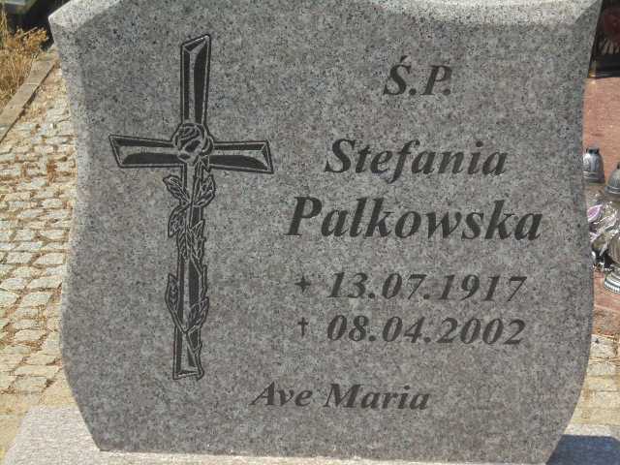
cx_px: 310
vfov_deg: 15.7
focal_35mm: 94
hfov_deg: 20.9
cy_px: 232
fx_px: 1684
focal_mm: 16.9
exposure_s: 1/500
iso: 100
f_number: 4.7
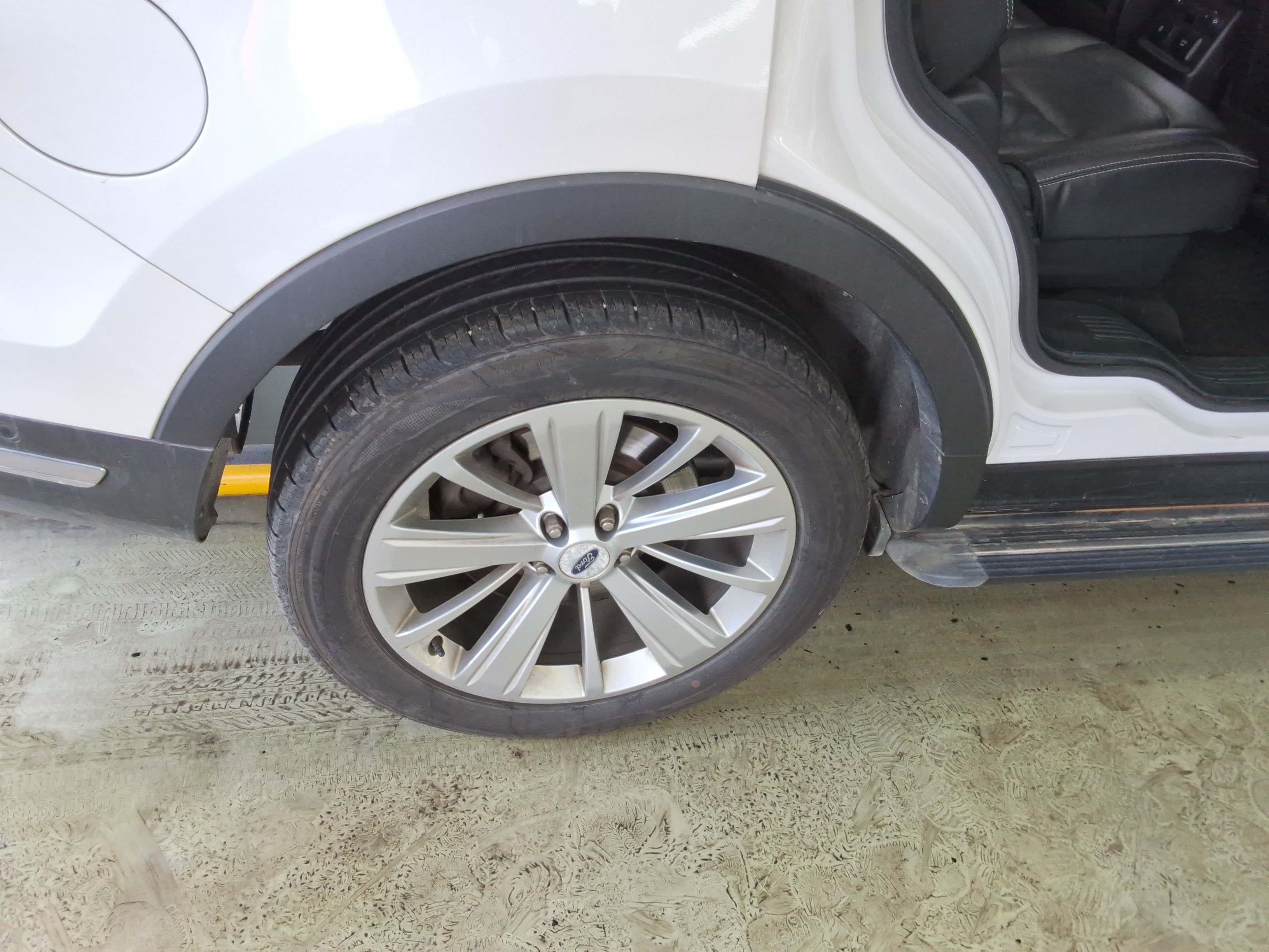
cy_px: 476
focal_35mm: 28
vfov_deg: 49.7
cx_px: 634
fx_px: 1026
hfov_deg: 63.4
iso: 50
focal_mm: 2.91
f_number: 1.9
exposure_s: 1/120
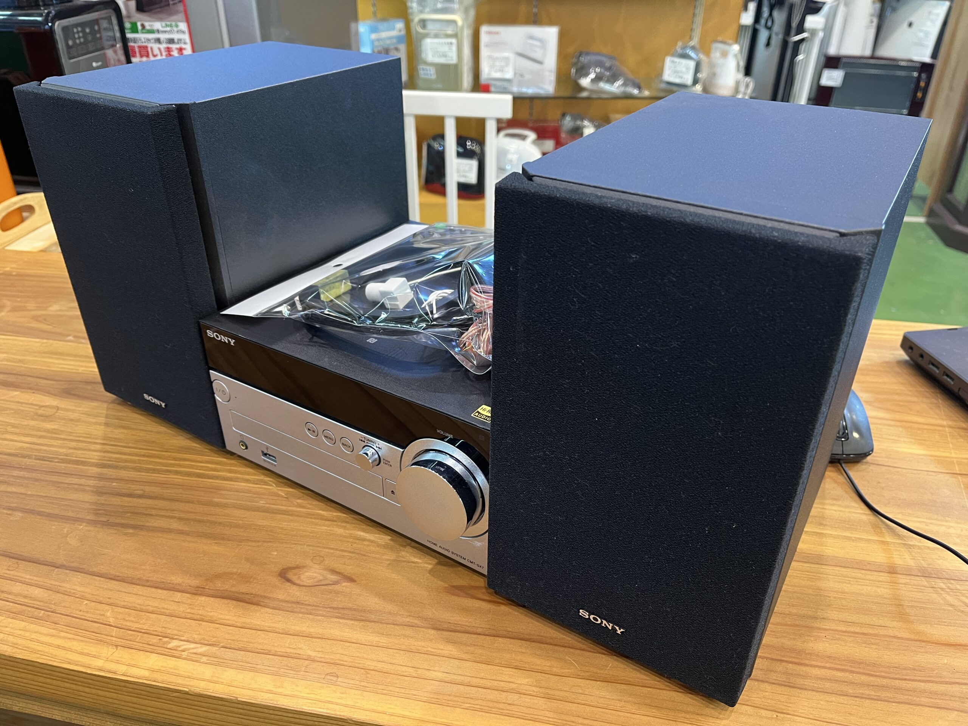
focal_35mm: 26
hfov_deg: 67.3
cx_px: 484
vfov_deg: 53.1
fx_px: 727
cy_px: 363
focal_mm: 5.1
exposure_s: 1/50
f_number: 1.6
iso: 250
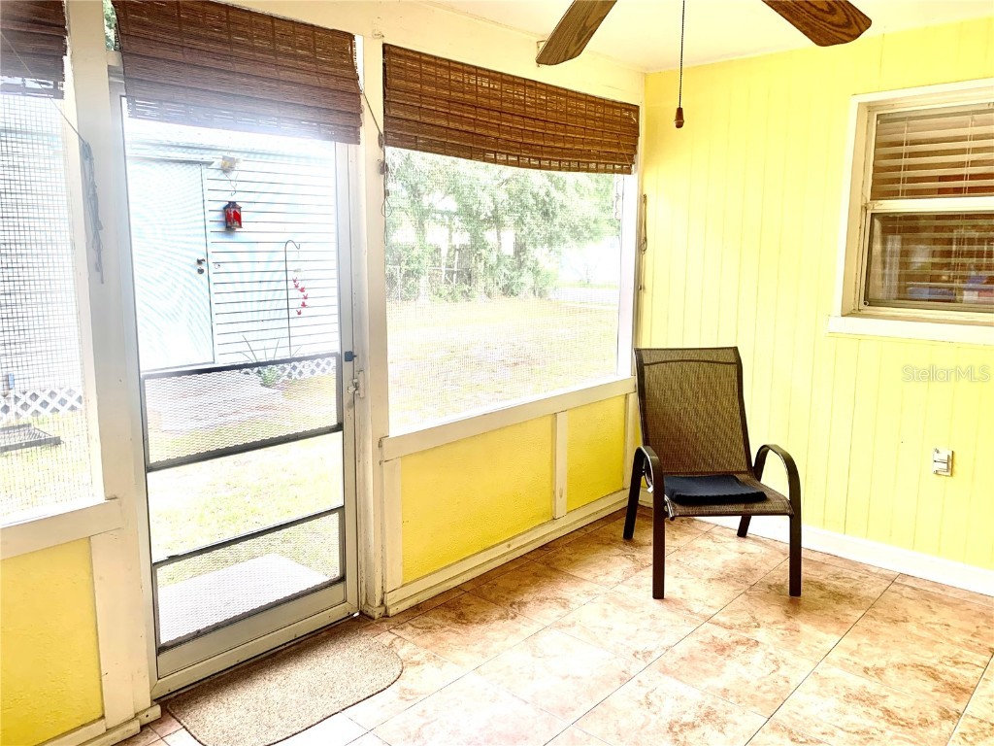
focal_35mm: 26
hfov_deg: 67.3
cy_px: 373
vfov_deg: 53.1
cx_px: 497
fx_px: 747
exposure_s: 1/122
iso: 32
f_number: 1.8
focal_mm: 4.25
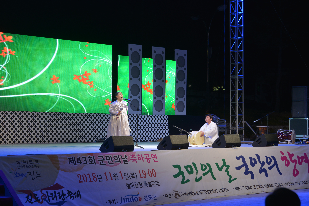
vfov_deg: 19.5
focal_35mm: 70
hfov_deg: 28.8
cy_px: 103
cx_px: 154
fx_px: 601
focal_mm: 70
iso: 320
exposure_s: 1/25
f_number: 6.3
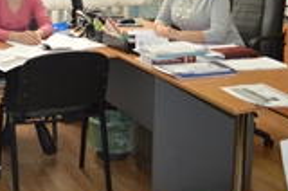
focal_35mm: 75
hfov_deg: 25.8
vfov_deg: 17.6
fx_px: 599
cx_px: 9
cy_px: -4
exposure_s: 1/80
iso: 400
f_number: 4
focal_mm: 20
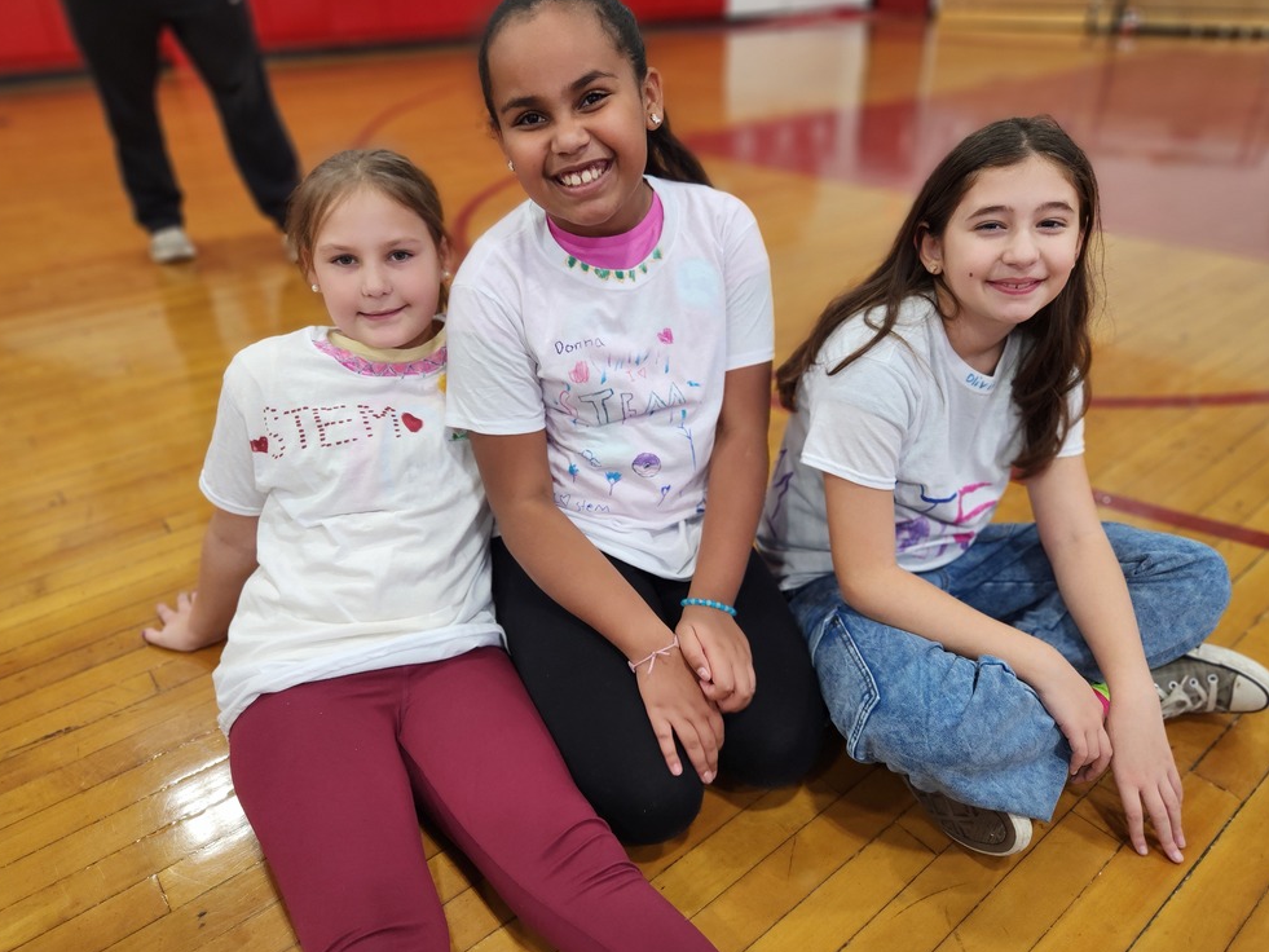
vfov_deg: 56.8
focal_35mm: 24
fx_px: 880
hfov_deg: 71.6
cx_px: 643
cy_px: 481
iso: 250
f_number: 1.8
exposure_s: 1/120
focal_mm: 5.4
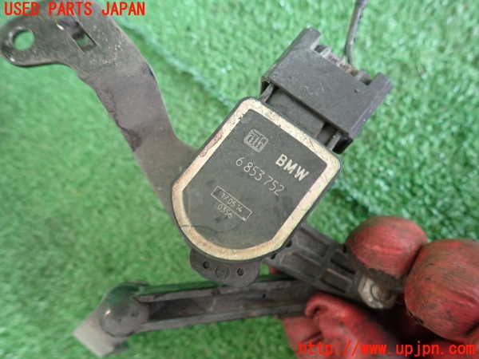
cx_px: 240
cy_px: 180
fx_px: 346
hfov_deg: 69.4
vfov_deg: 54.9
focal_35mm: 25
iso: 500
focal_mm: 4.5
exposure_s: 1/30
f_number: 2
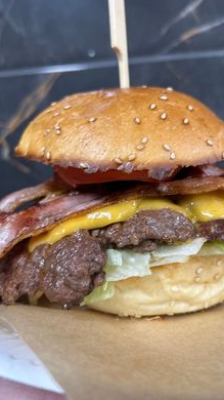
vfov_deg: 62.6
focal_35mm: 31
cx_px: 143
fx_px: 328
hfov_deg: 37.4
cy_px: 188
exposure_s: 1/50
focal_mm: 5.7
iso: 100
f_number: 1.5
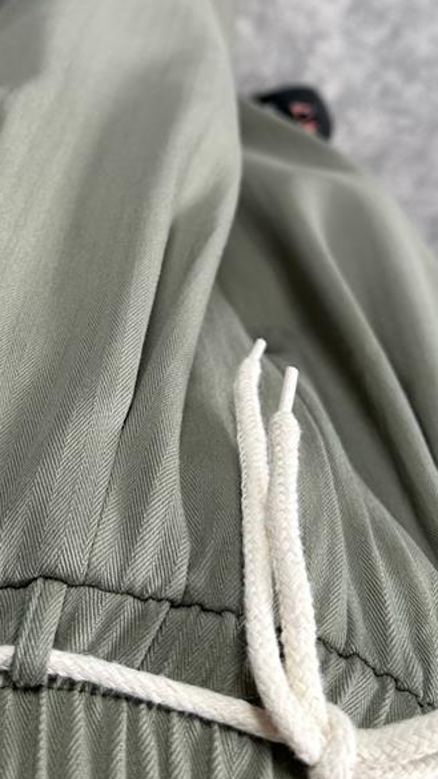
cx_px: 130
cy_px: 205
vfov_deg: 46.8
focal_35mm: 42
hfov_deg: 28.1
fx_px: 867
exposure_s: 1/121
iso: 100
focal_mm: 6.86
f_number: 1.78
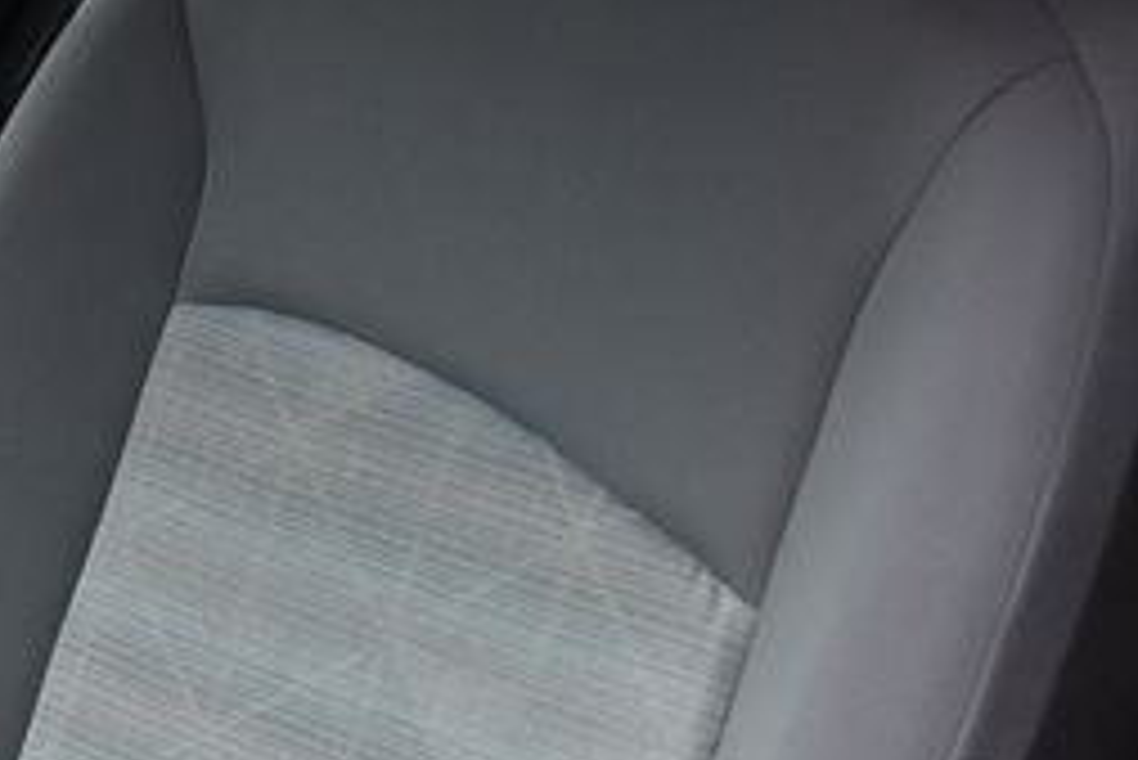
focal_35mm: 97
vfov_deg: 13.4
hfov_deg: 20.3
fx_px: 3068
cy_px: 1097
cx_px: -13
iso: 500
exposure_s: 1/40
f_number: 4
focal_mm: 24
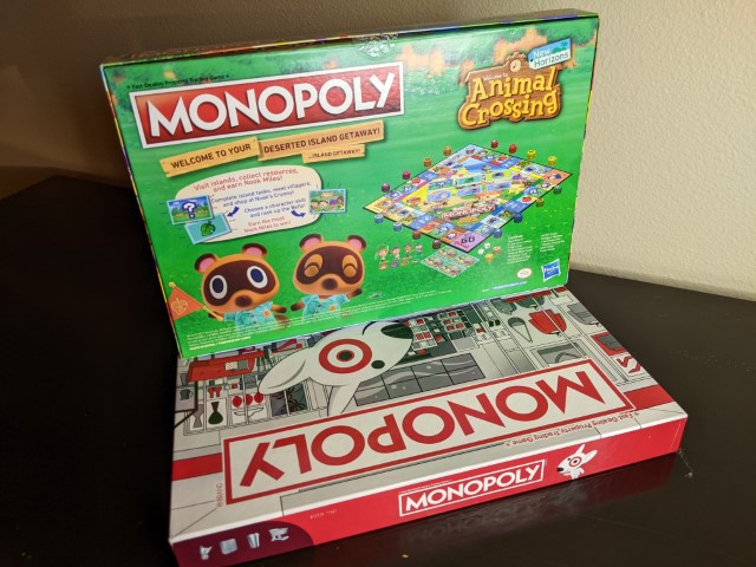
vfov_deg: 51.4
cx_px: 378
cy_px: 284
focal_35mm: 27
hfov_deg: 65.3
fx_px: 590
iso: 69
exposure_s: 1/120
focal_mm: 4.44
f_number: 1.8
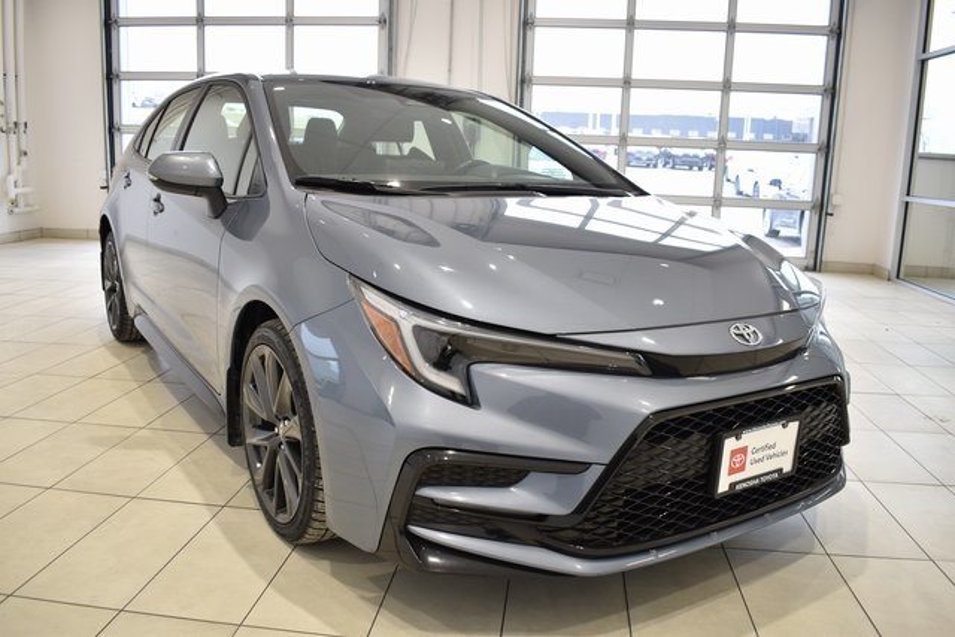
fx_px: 796
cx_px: 478
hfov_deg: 61.9
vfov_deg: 43.6
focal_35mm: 30
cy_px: 318
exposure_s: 1/30
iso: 160
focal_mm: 20
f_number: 3.5
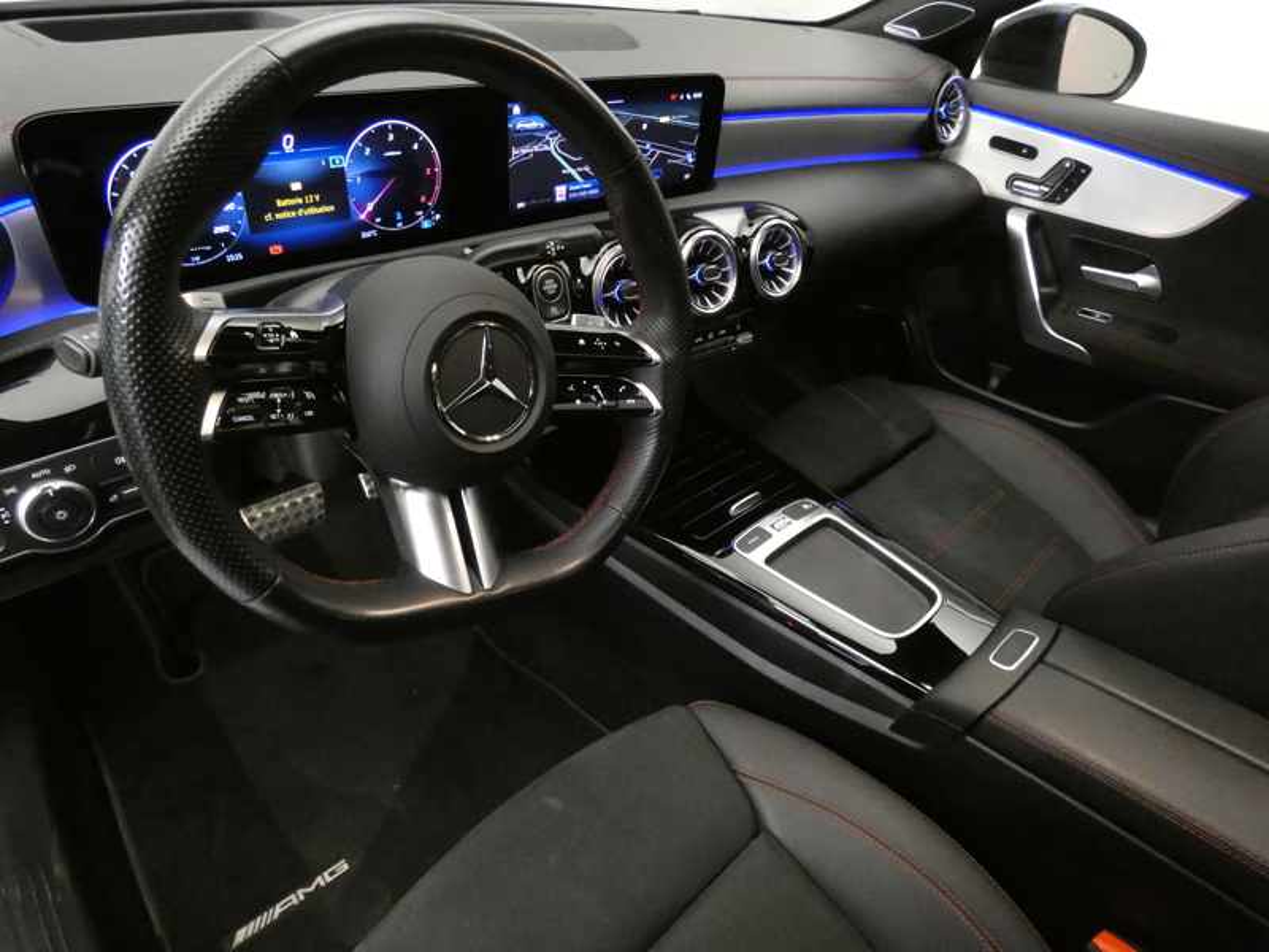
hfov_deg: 81.7
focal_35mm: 20
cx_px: 634
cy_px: 476
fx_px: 733
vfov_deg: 66.0
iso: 1600
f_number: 2.8
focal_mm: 3.6
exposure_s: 1/30
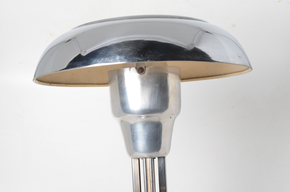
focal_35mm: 75
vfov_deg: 18.1
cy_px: 96
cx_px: 145
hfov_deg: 27.0
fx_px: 603
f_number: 11
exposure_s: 1/125
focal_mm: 50
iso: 100
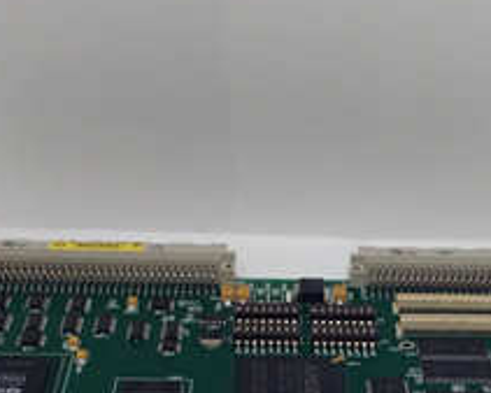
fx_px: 1090
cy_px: 416
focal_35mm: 75
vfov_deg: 19.7
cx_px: 314
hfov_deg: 25.3
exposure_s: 1/33
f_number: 2
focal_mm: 3.79
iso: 253
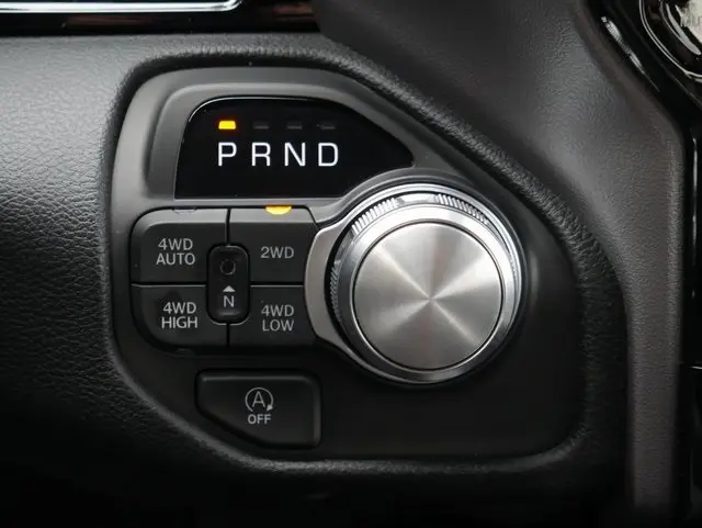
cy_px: 264
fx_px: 1461
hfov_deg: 27.0
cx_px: 351
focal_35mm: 72
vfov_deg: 20.5
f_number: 5.5
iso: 1250
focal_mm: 36
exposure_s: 1/80
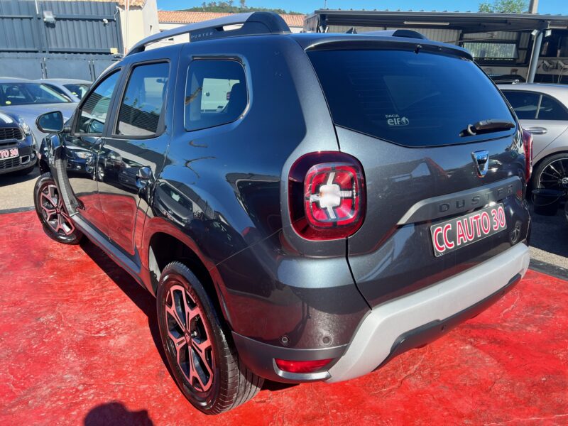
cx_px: 284
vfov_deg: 53.1
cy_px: 213
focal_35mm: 26
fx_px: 427
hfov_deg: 67.3
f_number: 1.5
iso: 50
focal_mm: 5.7
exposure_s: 1/1468
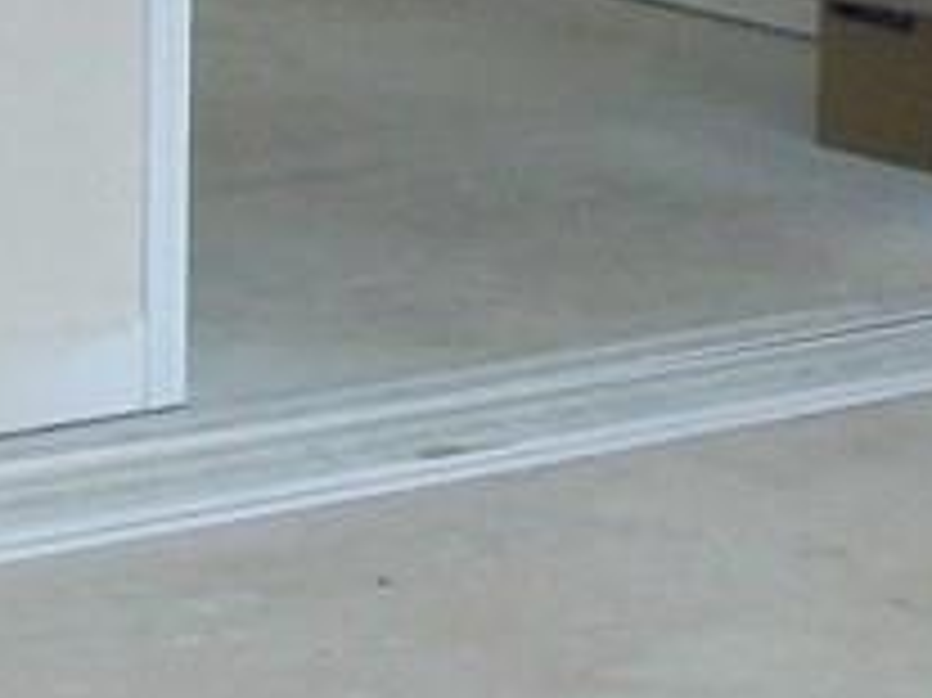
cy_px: -914
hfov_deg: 11.0
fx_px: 4790
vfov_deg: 7.8
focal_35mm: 178
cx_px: 918
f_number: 2.7
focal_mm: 6
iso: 160
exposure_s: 1/60
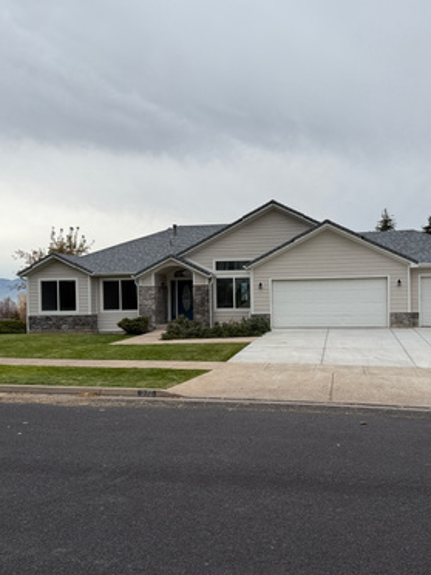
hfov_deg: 45.2
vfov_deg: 58.3
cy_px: 298
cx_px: 263
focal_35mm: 31
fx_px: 515
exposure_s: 1/3759
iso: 80
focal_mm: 6.76
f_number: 1.78
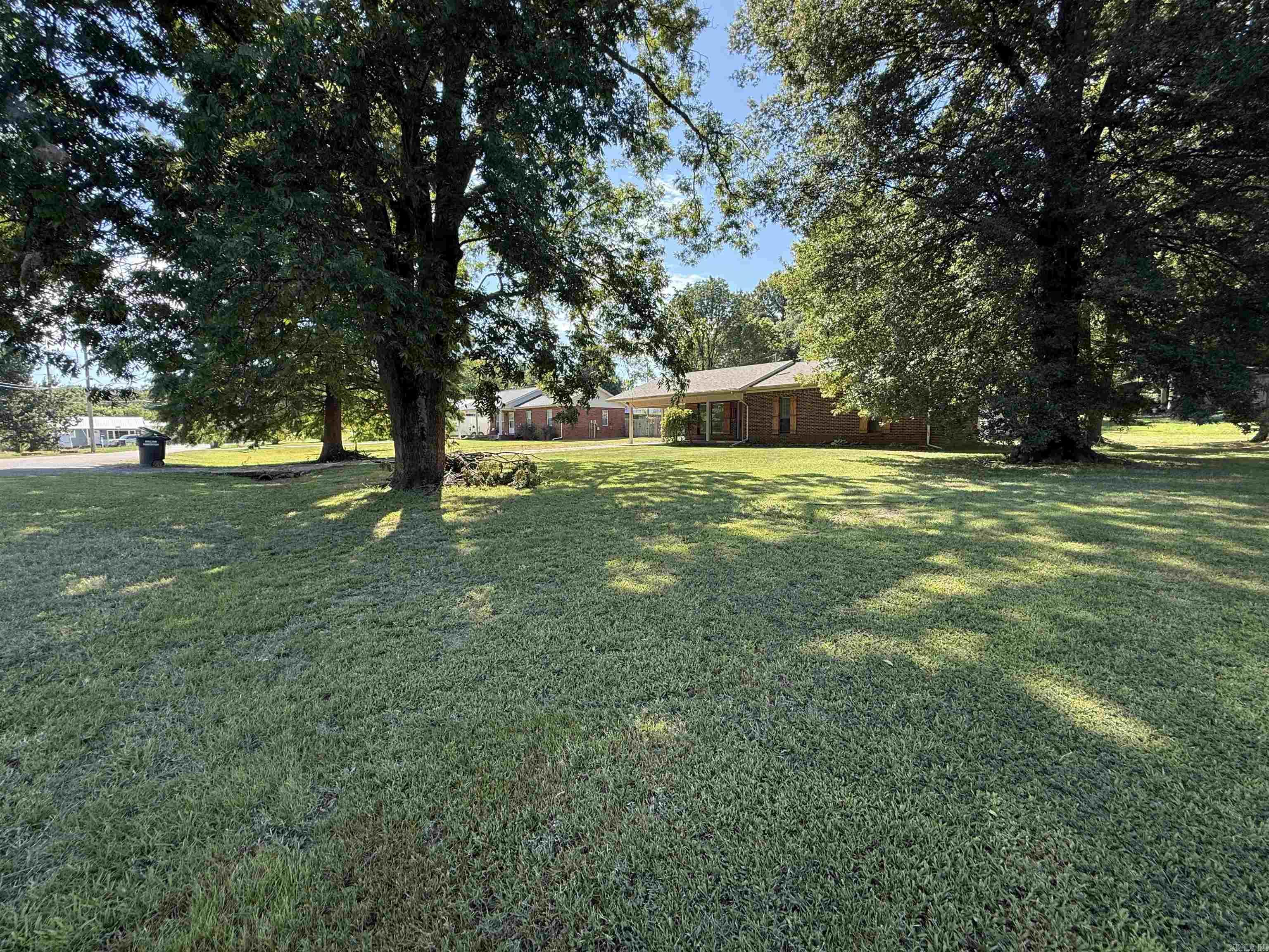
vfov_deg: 85.7
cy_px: 476
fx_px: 513
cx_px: 634
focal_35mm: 14
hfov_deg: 102.1
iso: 64
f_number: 2.2
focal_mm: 2.22
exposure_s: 1/421
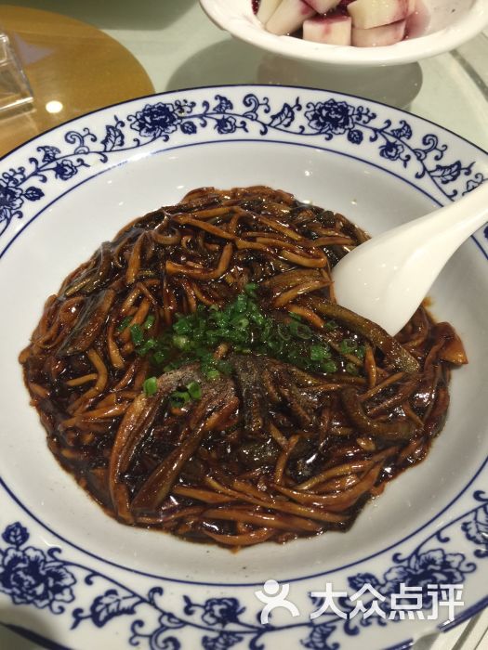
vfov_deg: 61.7
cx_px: 244
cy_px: 325
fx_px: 545
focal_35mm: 29
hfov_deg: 48.2
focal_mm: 4.15
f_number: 2.2
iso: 40
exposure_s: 1/17
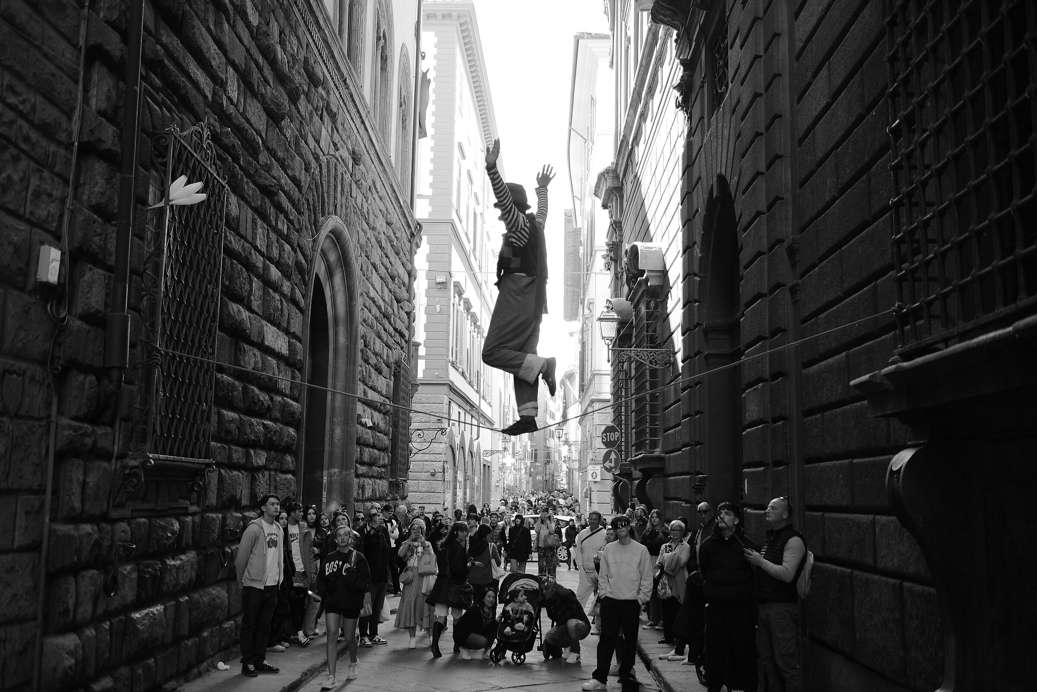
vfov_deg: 37.9
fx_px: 1008
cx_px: 518
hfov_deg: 54.4
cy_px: 346
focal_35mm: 35
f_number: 1.4
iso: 320
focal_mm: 23
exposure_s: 1/500
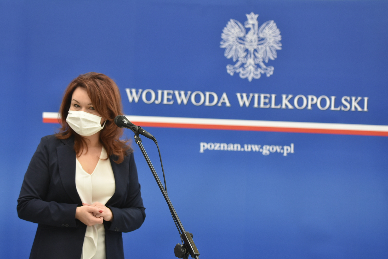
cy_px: 130
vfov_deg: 10.6
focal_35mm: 129
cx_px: 194
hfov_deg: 15.9
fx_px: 1390
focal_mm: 86
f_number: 2.8
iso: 800
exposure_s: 1/160
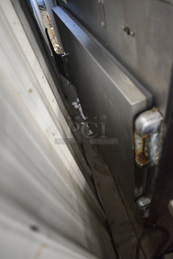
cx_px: 86
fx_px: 194
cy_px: 130
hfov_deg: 48.0
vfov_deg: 67.3
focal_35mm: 27
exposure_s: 1/125
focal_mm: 18
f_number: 3.5
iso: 6400
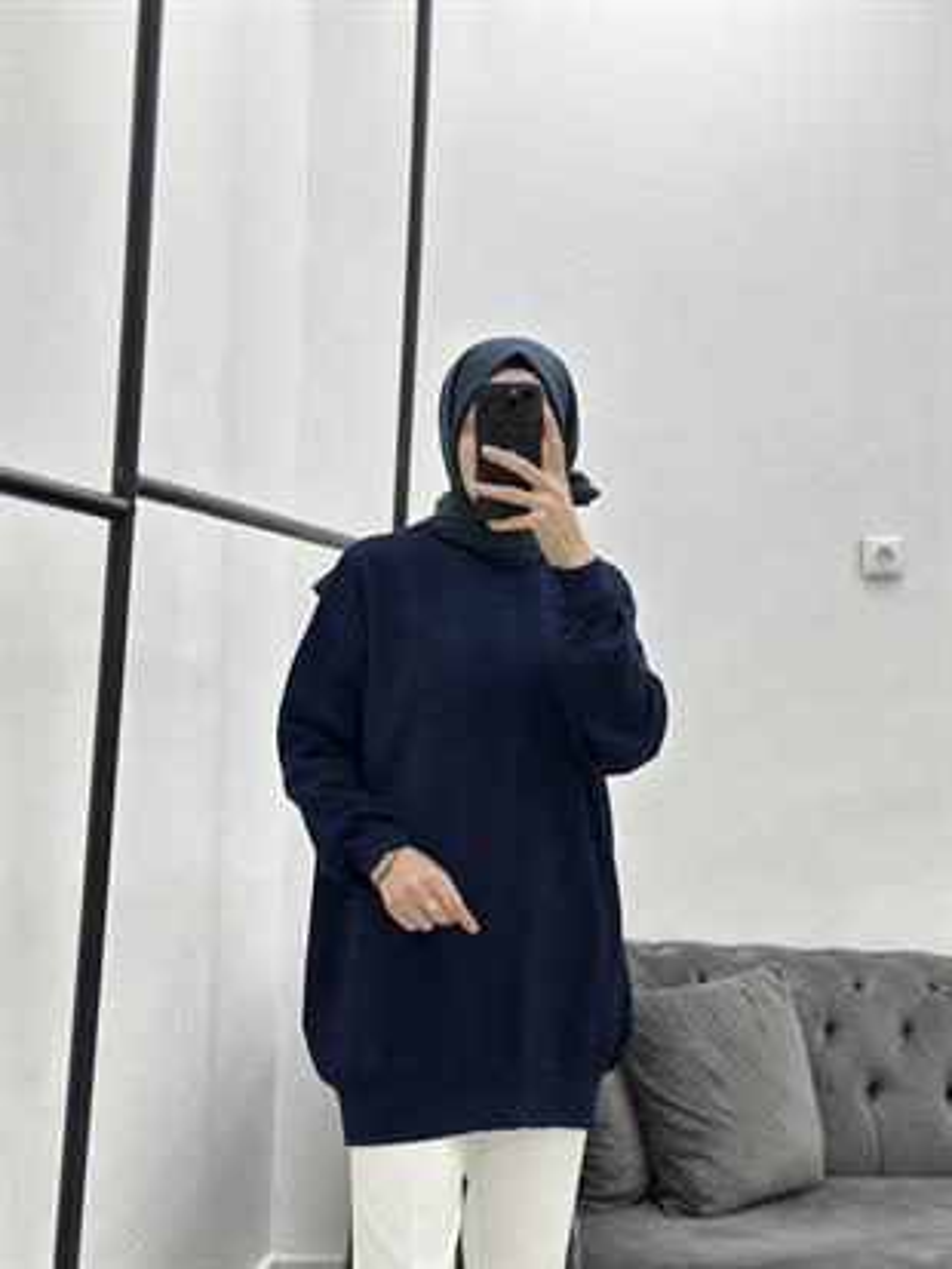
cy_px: 634
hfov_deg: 30.3
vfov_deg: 39.6
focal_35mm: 48
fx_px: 1759
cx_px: 476
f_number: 1.78
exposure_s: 1/100
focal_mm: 6.86
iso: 160
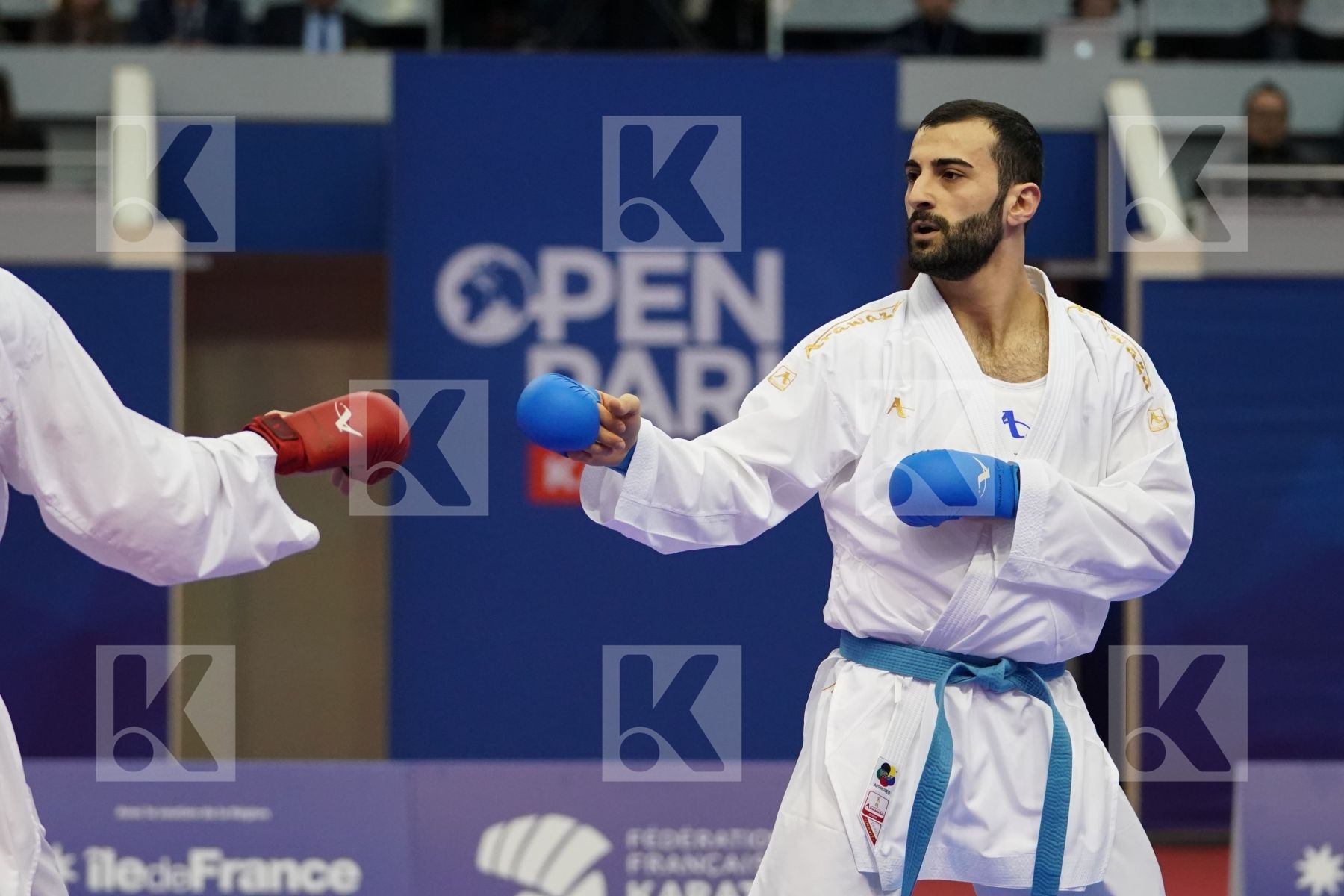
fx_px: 5488
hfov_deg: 14.0
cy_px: 448
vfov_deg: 9.3
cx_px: 672
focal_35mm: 147
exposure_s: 1/1000
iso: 3200
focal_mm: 98
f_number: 2.8
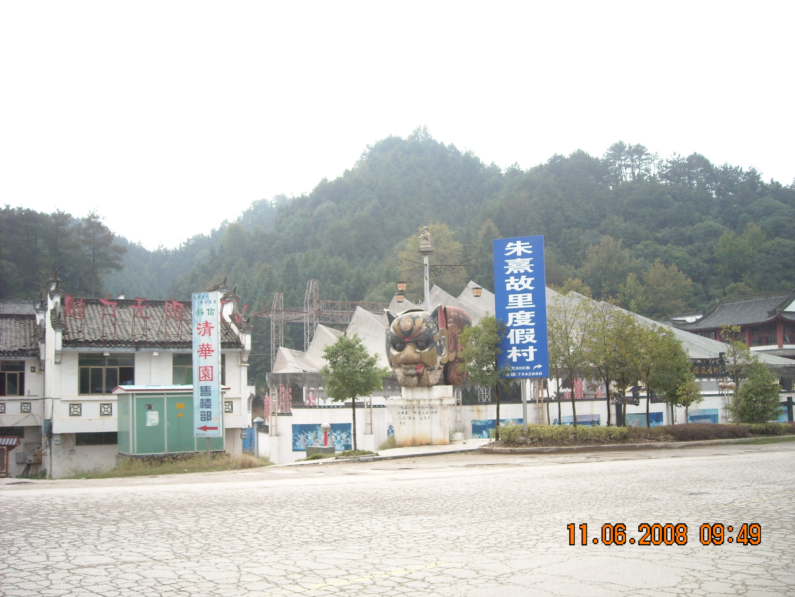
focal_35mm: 35
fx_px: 804
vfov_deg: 40.7
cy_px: 298
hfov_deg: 52.6
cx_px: 398
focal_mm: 5.7
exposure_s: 1/337
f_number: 2.8
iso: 64
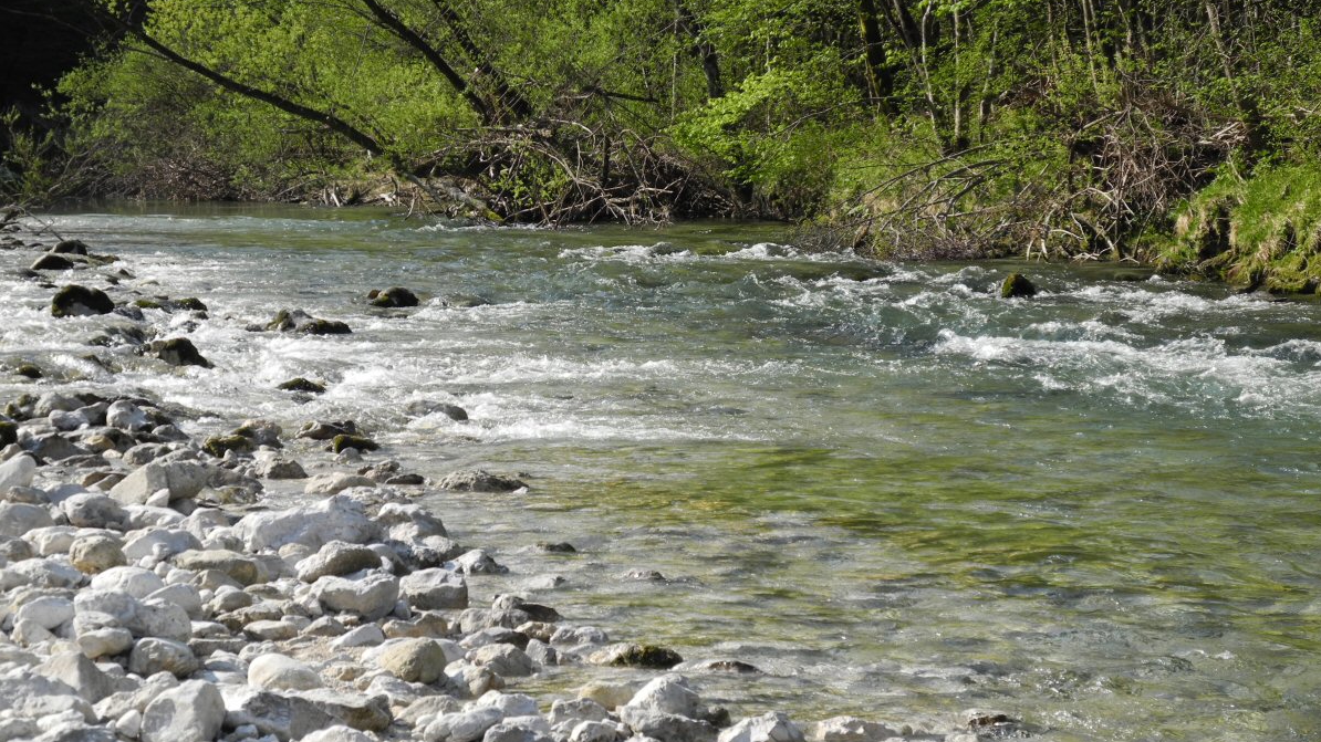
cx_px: 663
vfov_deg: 10.5
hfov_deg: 18.6
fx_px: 4027
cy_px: 360
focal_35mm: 115
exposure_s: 1/480
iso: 100
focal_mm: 22.5
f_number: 4.5
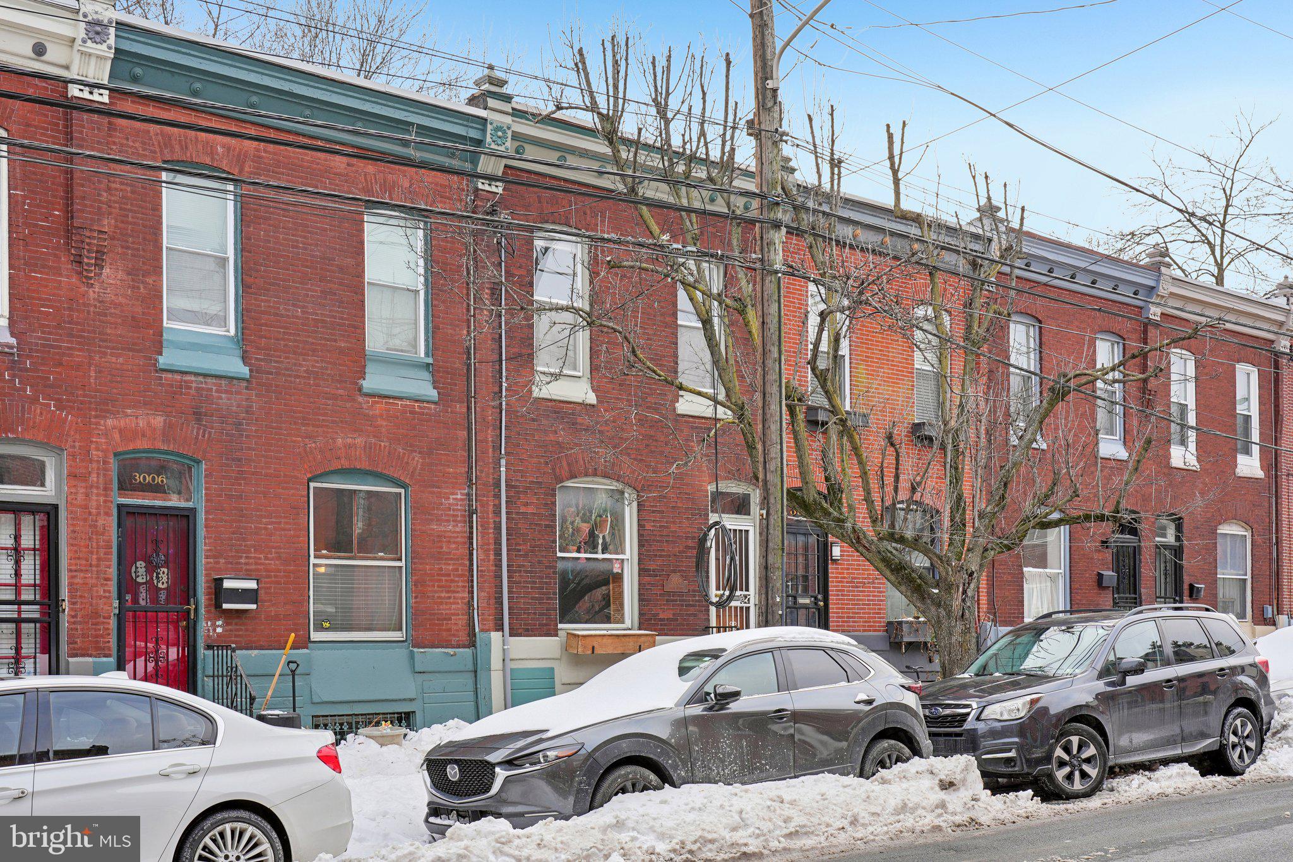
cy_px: 431
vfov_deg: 34.2
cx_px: 646
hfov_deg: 49.6
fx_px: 1401
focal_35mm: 39
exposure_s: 1/40
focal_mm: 39
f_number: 8
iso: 100
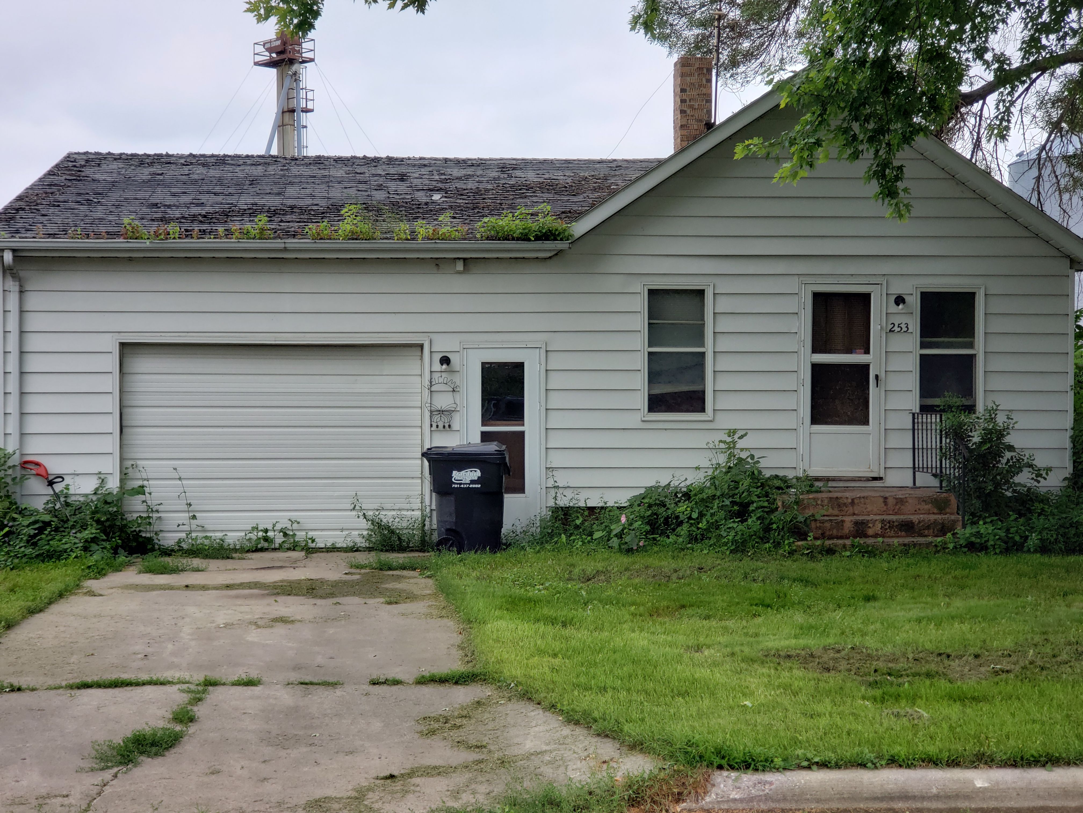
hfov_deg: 36.8
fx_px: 1627
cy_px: 406
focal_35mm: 52
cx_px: 542
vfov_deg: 28.0
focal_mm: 6
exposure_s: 1/105
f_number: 2.4
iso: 32
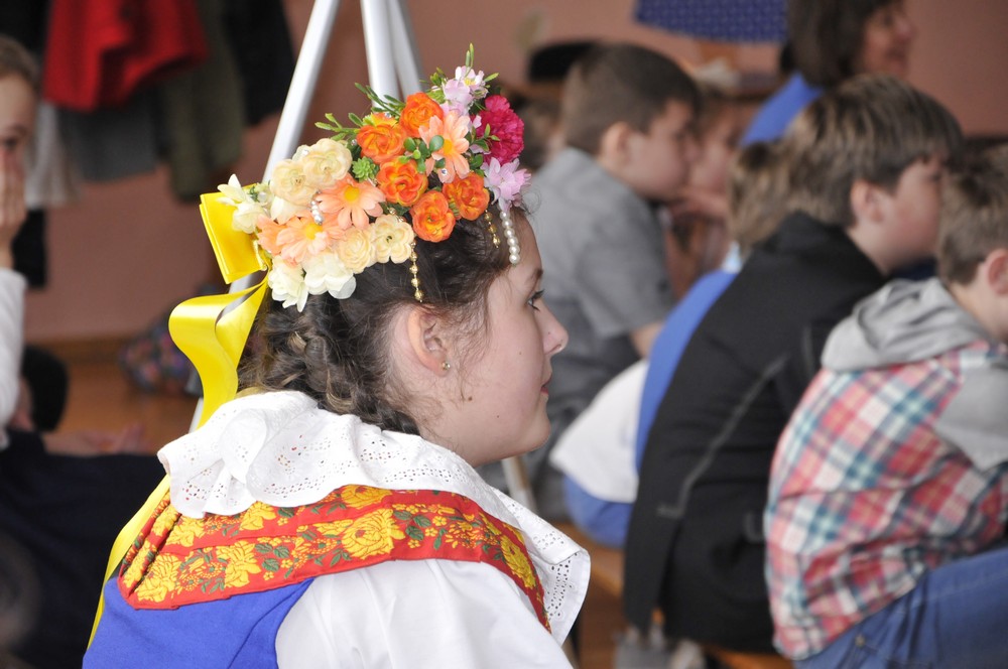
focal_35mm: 158
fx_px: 4404
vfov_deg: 8.7
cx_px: 504
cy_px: 334
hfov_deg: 13.1
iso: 1000
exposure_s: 1/60
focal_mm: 105
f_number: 5.6
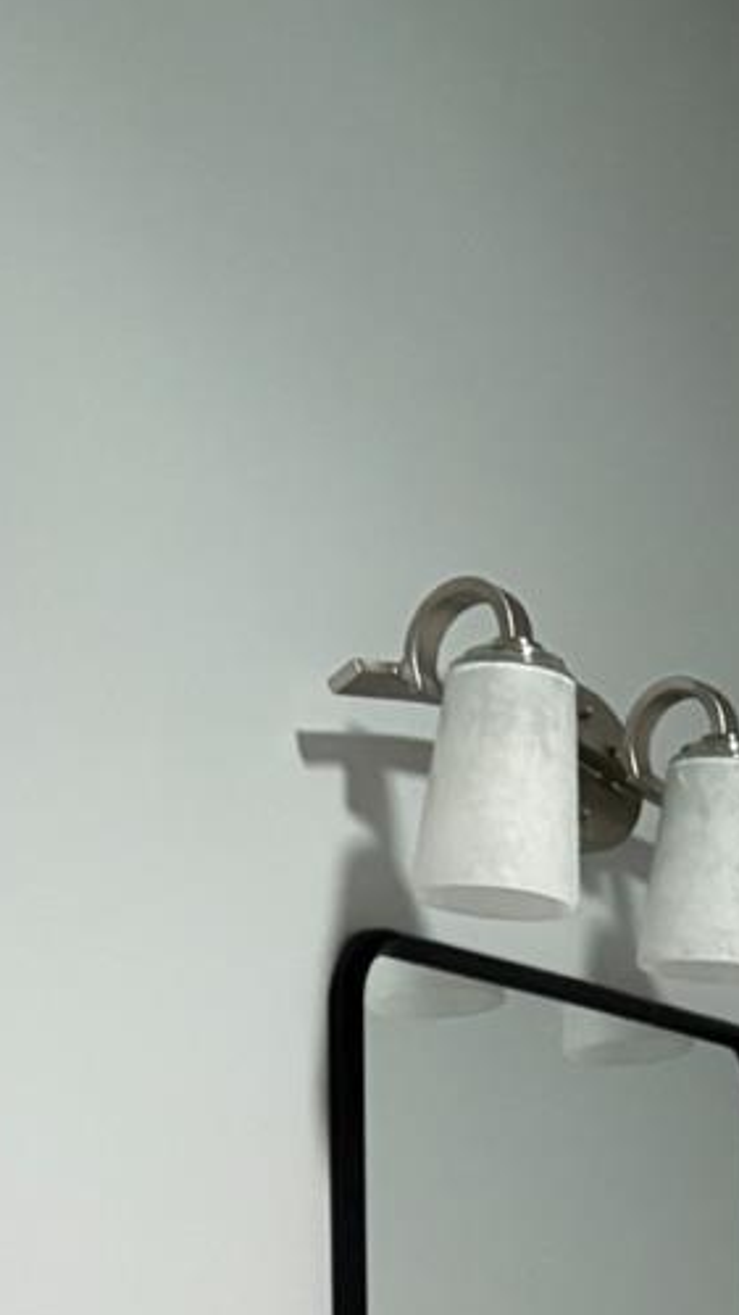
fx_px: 2963
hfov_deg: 14.1
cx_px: 611
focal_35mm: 85
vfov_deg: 21.5
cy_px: 1908
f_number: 1.6
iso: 500
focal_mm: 5.96
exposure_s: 1/40
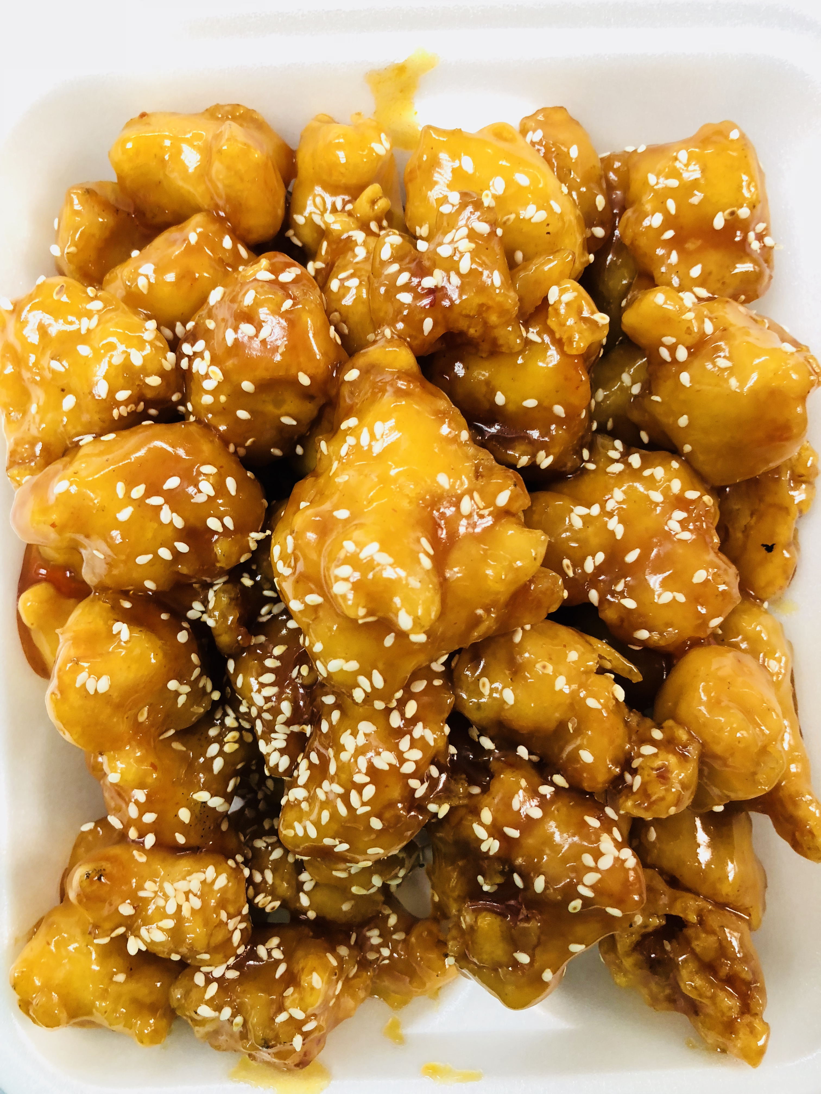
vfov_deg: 63.4
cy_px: 547
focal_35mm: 28
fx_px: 885
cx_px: 410
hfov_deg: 49.7
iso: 40
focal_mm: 4
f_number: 1.8
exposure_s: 1/15
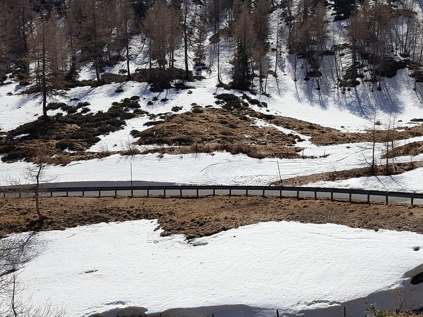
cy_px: 247
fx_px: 550
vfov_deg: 31.5
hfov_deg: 41.6
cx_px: 276
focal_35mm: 45
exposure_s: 1/5856
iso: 50
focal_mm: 4.2
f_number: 1.7
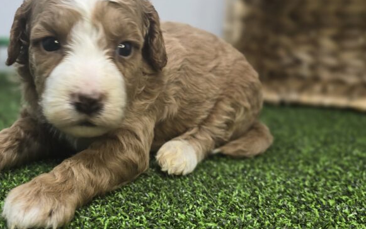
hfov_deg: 45.4
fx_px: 429
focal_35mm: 43
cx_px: 115
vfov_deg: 29.7
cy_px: 78
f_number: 1.7
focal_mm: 6.3
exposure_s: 1/120
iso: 50
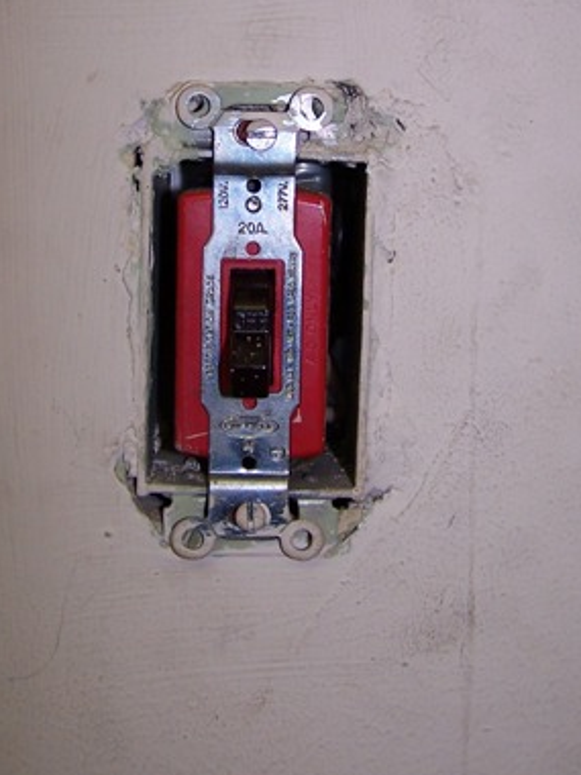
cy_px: 243
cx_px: 275
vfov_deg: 31.9
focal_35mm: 60
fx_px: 1343
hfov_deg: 24.4
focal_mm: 6.3
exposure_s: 1/60
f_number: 2.8
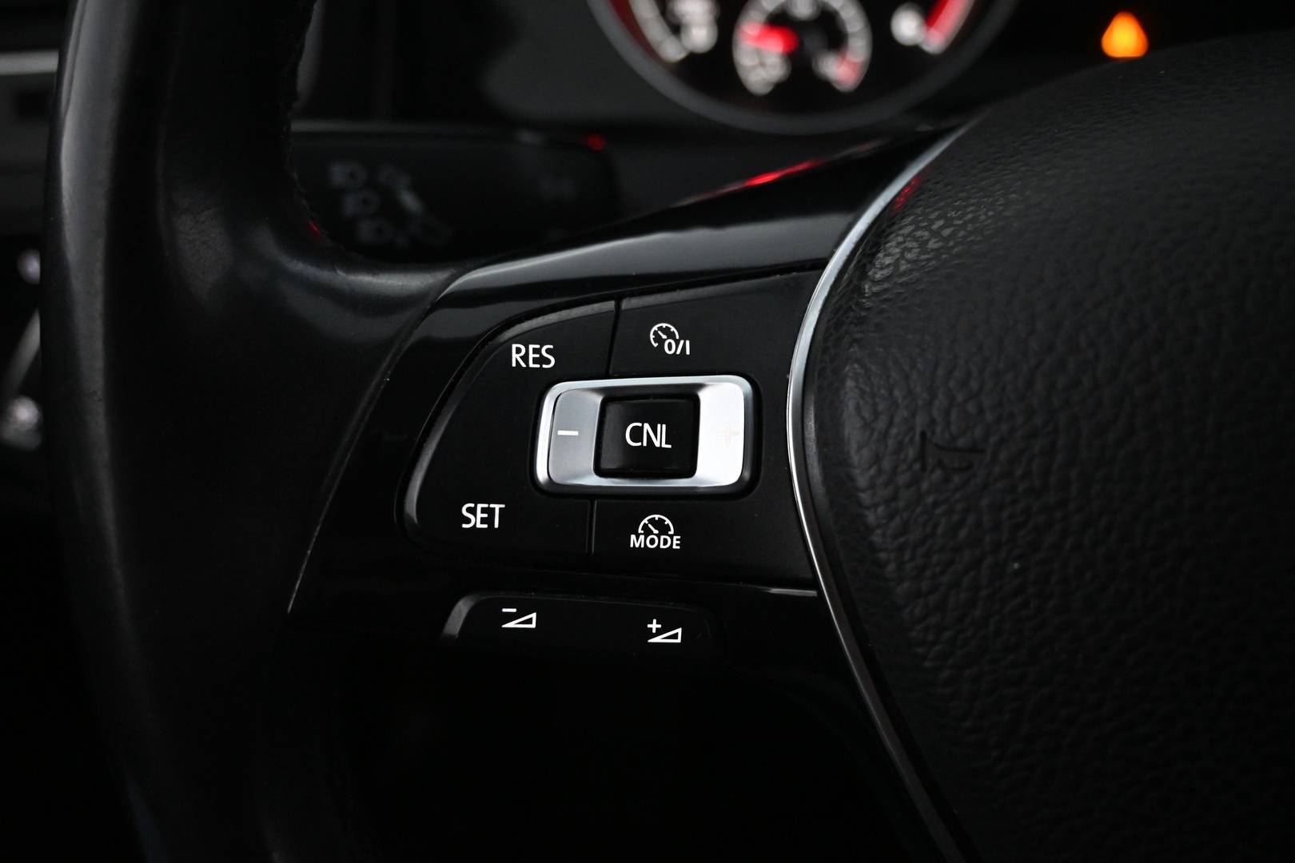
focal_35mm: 34
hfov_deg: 56.1
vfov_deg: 39.1
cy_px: 432
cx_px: 648
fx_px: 1214
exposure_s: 1/40
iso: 3200
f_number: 4
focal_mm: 22.5
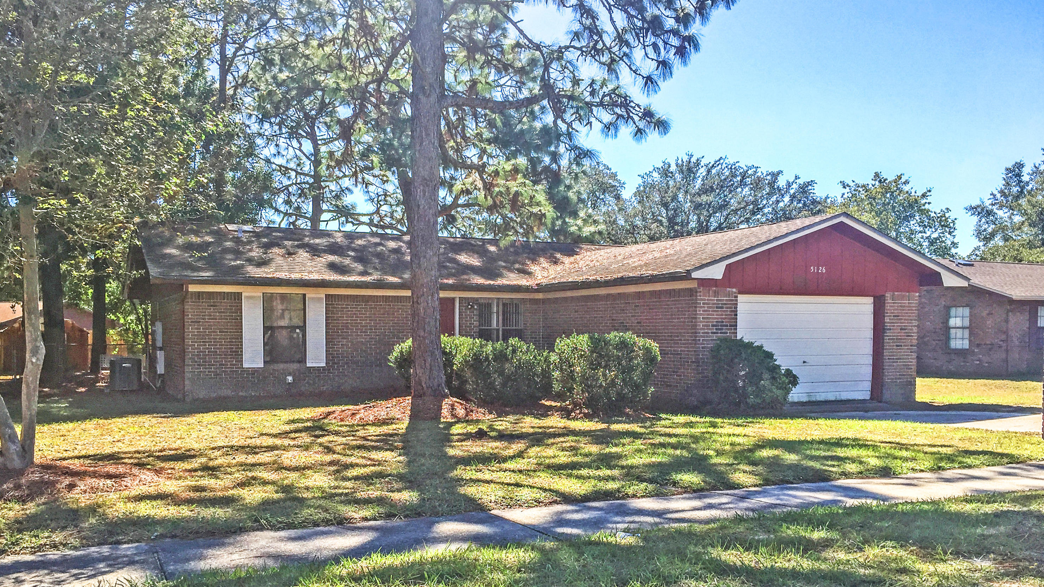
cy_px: 366
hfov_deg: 61.0
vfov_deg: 36.5
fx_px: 886
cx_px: 520
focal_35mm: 32
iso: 32
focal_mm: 4.15
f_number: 2.2
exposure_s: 1/989
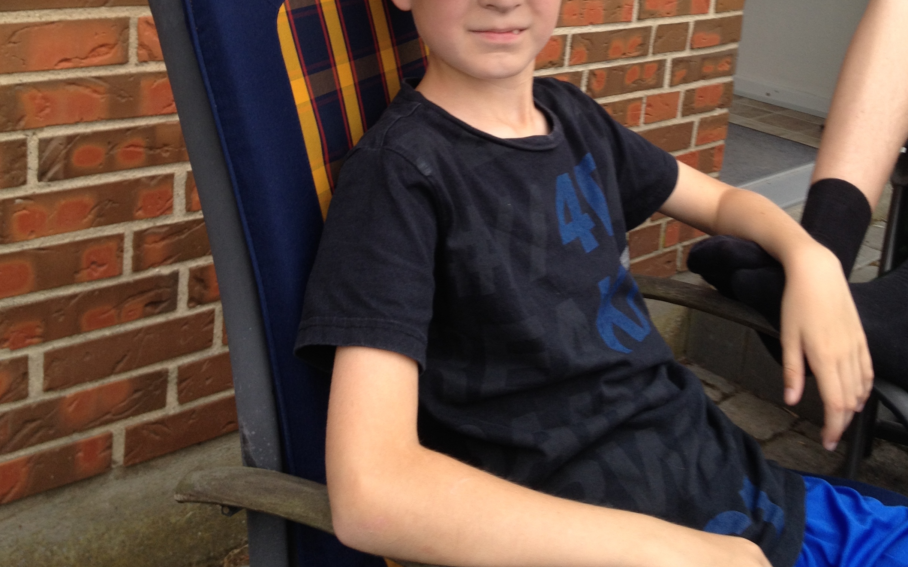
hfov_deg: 40.3
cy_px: 45
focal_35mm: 50
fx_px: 1237
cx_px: 455
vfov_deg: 25.0
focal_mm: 4.28
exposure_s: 1/242
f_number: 2.4
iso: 50
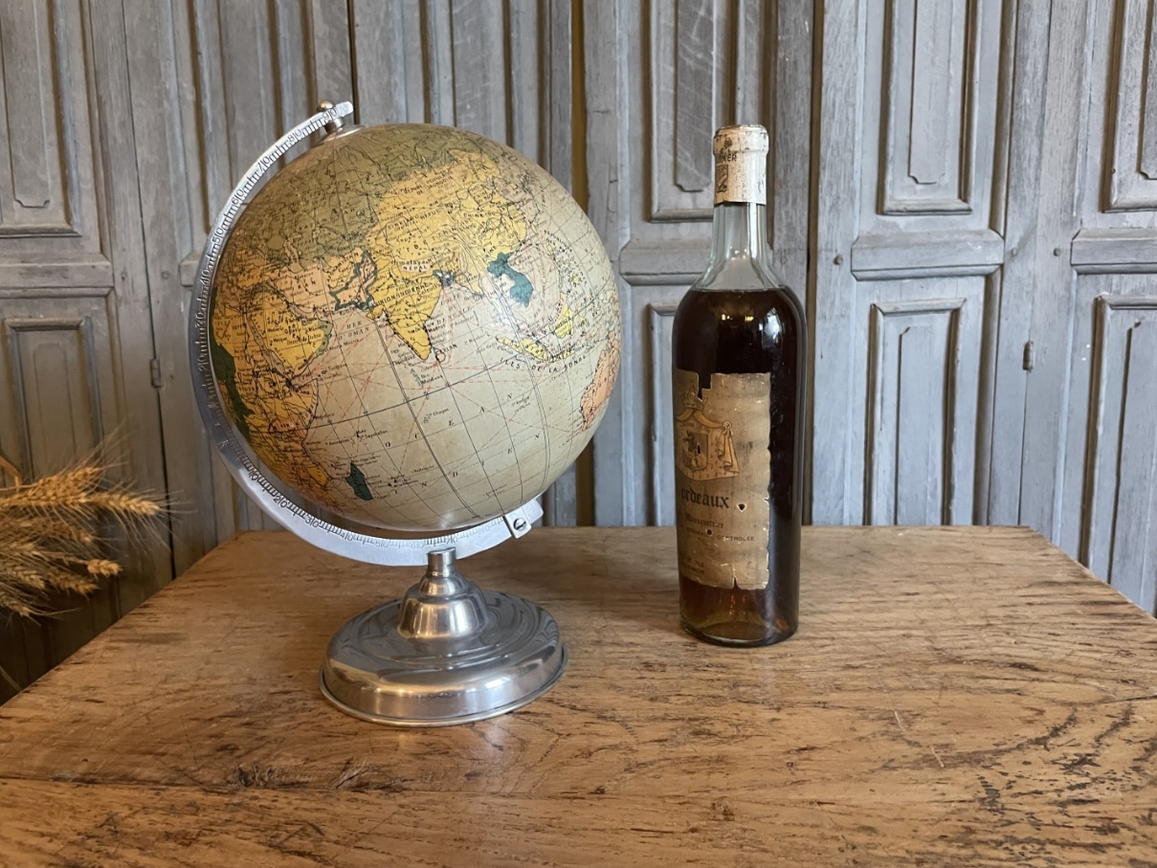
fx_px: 869
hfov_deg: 67.3
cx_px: 578
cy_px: 434
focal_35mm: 26
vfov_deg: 53.1
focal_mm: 4.2
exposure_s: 1/50
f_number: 1.6
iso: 320
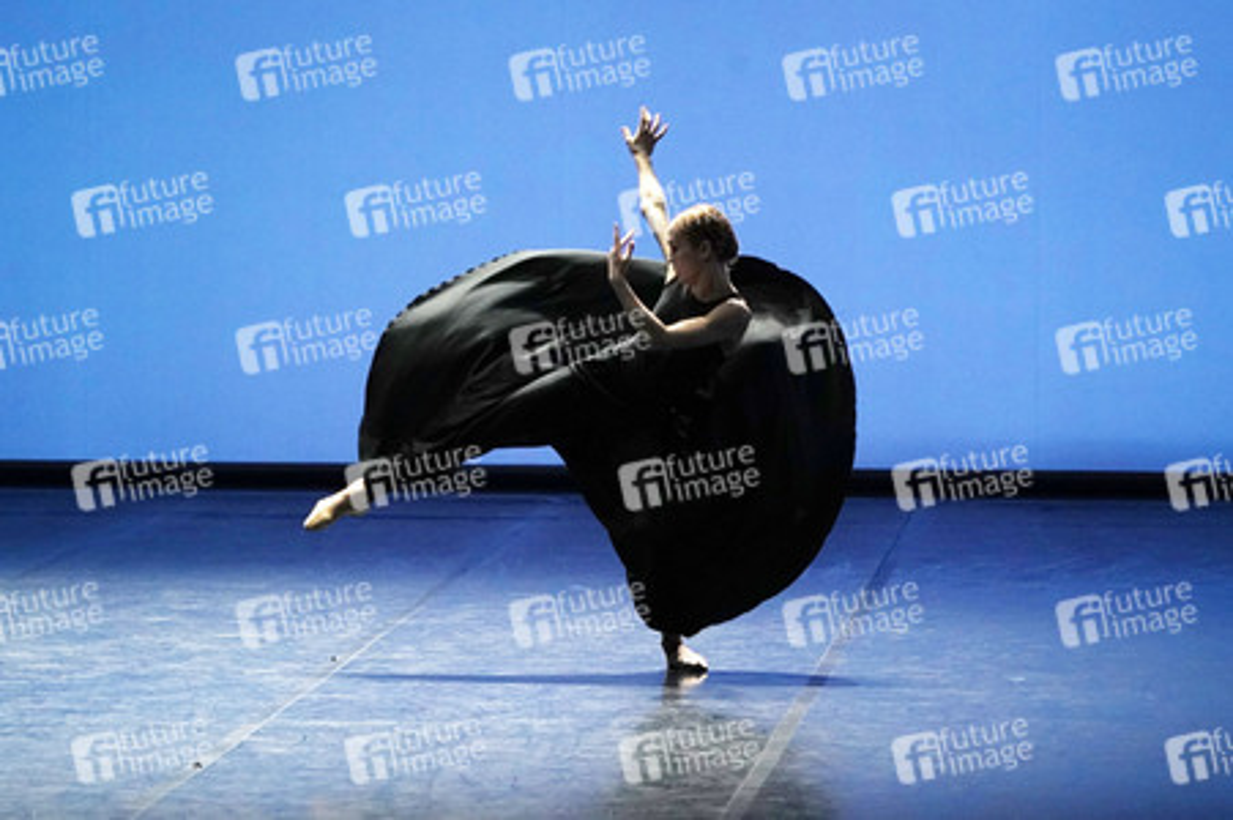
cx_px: 616
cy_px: 410
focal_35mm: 214
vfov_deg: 6.4
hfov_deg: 9.6
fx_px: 7324
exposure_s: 1/400
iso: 6400
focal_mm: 214
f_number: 6.3
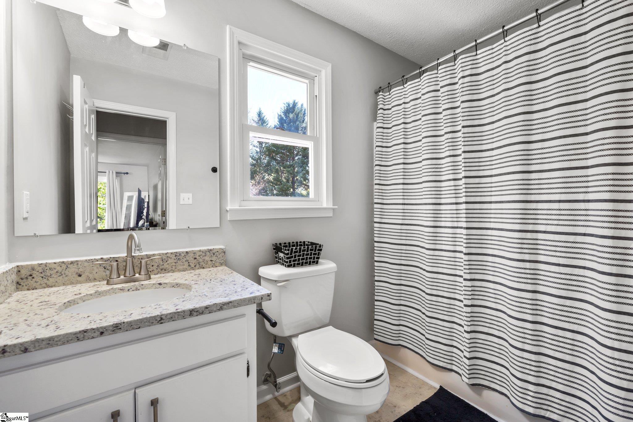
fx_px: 264
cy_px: 211
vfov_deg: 77.3
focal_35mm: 15
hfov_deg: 100.4
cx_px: 316
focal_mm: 15
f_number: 8
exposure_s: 1/20
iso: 320
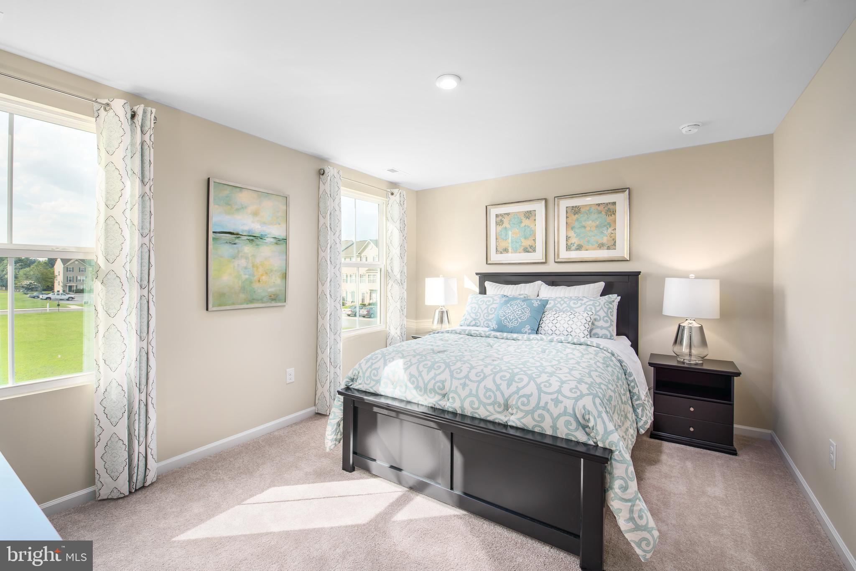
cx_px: 428
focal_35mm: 15
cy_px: 286
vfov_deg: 77.3
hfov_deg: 100.4
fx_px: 357
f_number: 8
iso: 200
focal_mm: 15
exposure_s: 1/250
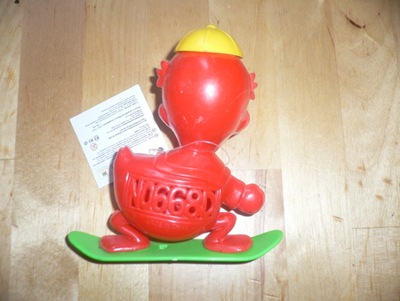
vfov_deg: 40.7
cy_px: 150
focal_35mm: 35
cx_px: 200
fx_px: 405
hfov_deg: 52.6
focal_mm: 5.8
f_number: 2.8
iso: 100
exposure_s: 1/60
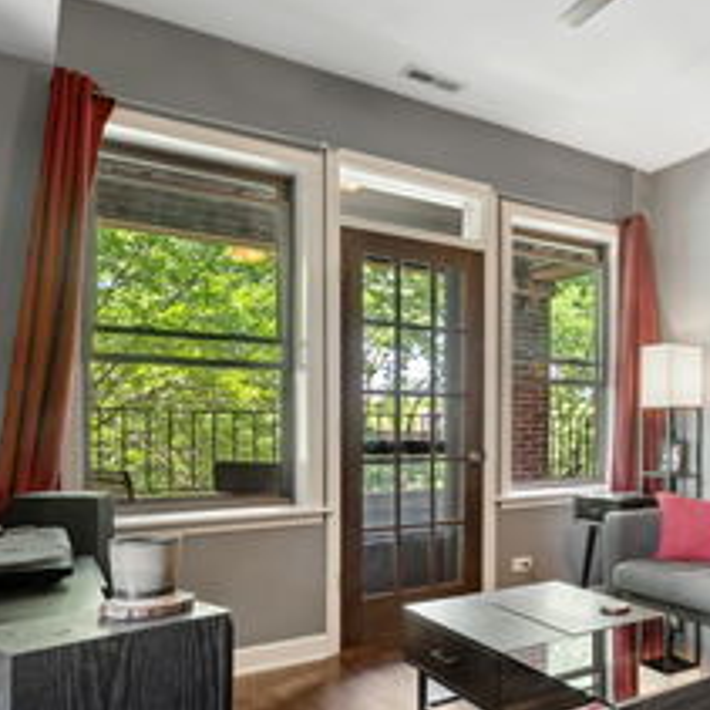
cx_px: 636
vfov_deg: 52.0
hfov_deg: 47.4
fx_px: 719
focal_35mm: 31
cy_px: 444
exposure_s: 1/30
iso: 400
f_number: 8
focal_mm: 16
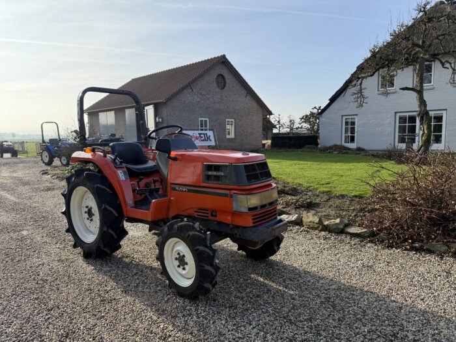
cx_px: 228
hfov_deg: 71.6
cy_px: 171
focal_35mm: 24
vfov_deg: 56.8
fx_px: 316
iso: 80
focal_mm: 6.76
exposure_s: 1/2611
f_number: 1.78
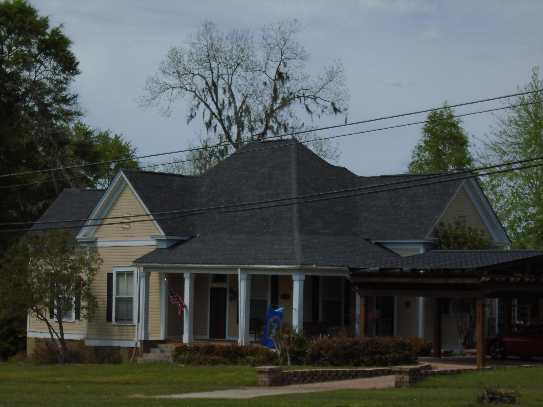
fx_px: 1710
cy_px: 204
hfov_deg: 18.0
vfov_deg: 13.6
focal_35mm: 109
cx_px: 272
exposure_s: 1/800
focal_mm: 19.3
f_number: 5.8
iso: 100
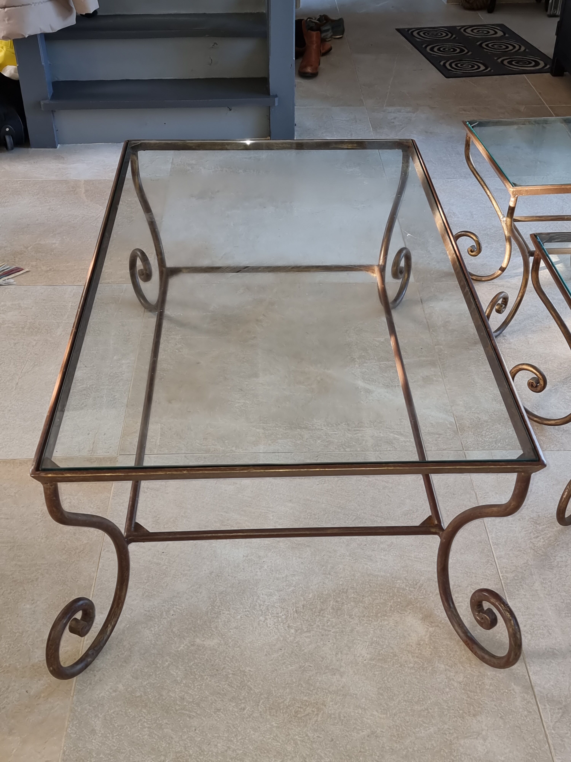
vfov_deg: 71.6
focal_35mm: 24
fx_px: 528
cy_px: 381
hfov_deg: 56.8
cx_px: 286
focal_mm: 6.7
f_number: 1.8
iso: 250
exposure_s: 1/50
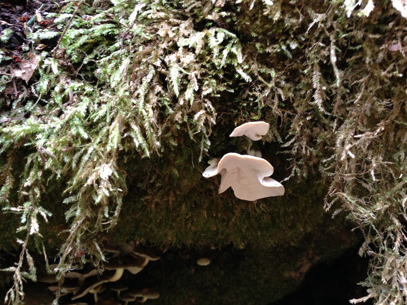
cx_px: 204
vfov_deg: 40.7
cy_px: 152
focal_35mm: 35
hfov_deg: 52.6
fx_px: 412
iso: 100
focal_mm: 4.28
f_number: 2.4
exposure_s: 1/20
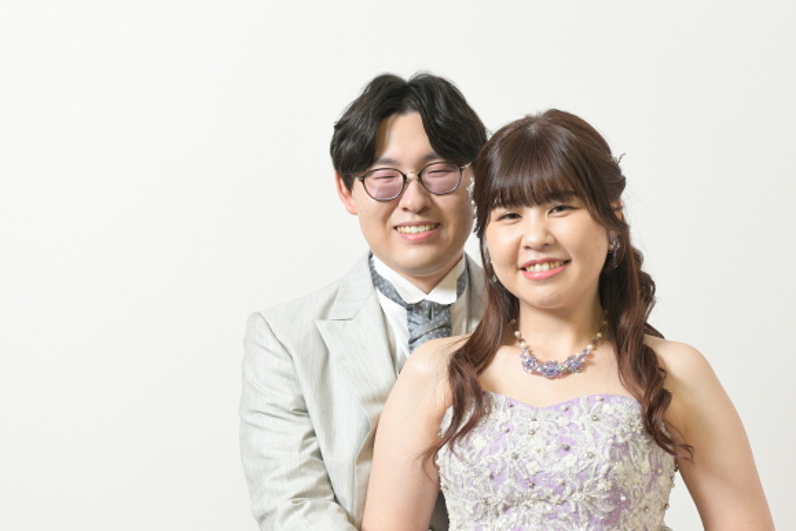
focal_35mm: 76
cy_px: 339
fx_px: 1680
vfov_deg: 17.9
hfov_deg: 26.5
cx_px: 524
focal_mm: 55
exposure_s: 1/125
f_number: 4.5
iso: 1250
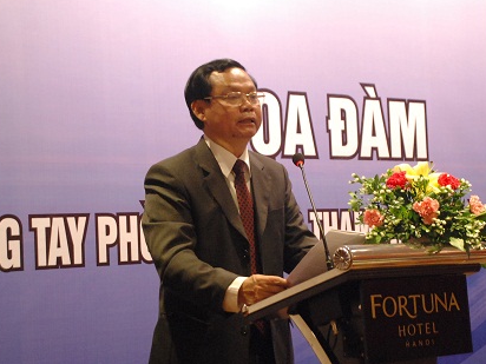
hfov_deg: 19.4
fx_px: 1418
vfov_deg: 14.6
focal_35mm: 101
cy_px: 191
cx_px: 298
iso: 1600
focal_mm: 48
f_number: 4.8
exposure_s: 1/15
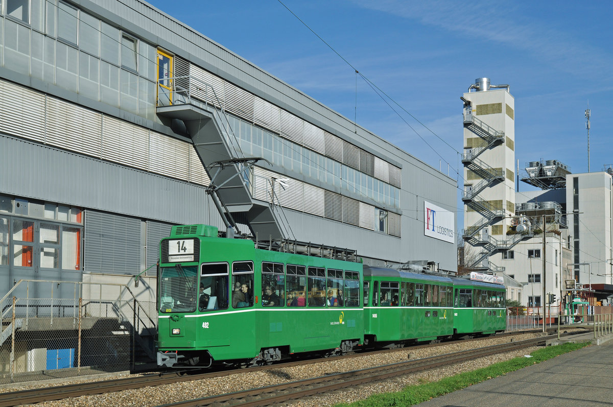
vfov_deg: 23.7
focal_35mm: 57
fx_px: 969
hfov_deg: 35.1
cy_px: 204
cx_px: 306
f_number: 9
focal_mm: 38
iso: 250
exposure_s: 1/1000
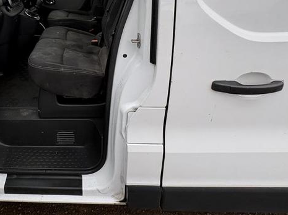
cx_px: 68
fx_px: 224
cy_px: 19
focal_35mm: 27
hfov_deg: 61.2
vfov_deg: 46.1
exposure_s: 1/150
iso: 40
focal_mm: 2.22
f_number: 2.2
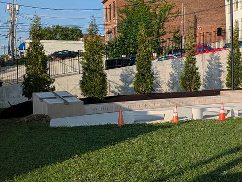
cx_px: 197
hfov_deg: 34.9
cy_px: 86
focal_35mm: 53
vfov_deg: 27.5
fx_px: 370
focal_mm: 5.43
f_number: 1.89
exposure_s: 1/2370
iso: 47
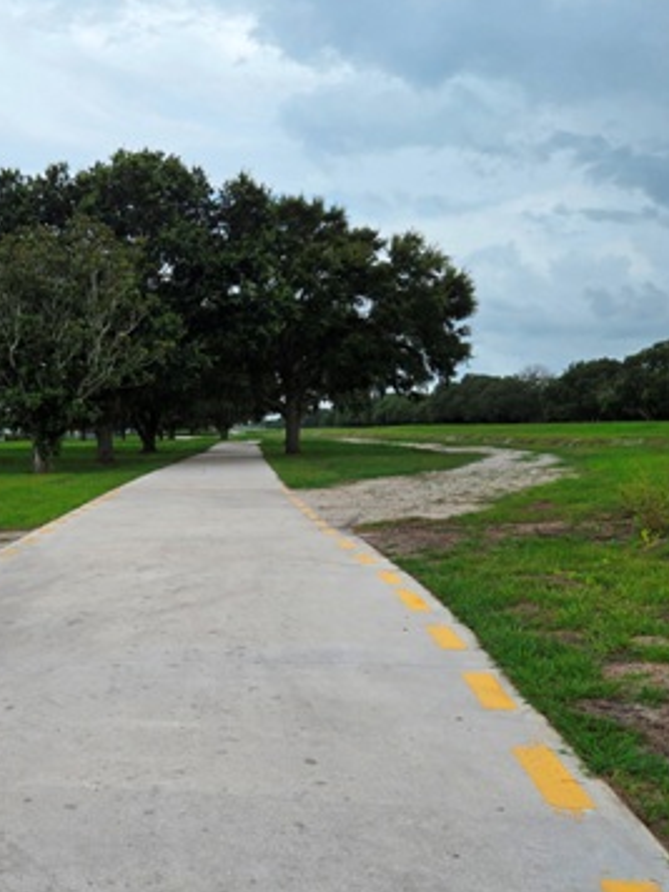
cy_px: 443
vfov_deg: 58.4
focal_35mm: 31
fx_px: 799
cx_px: 241
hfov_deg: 45.0
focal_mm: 5.4
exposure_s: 1/1567
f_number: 1.8
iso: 25
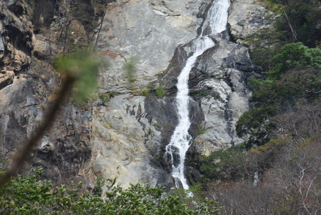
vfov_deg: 4.0
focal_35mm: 345
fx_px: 3078
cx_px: 160
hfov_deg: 6.0
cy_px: 108
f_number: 13
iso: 100
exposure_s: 1/125
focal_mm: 230
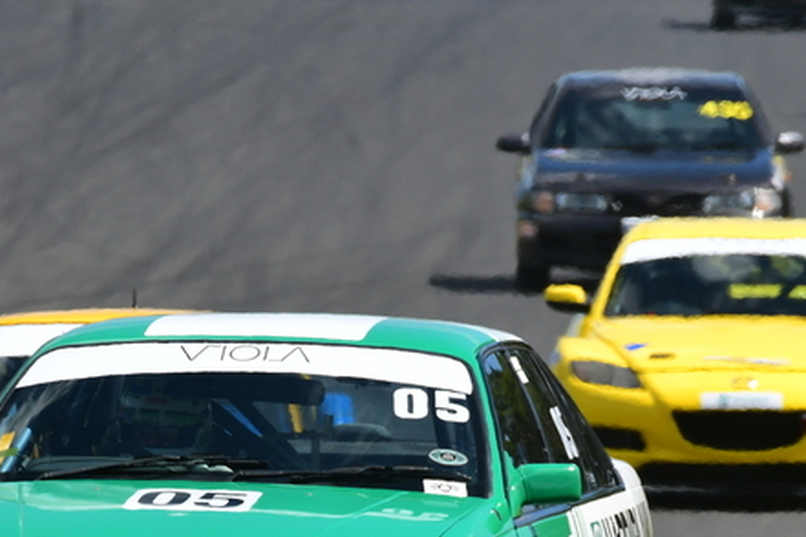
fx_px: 26797
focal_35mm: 1197
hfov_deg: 1.7
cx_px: 272
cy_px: 485
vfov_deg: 1.1
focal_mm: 440
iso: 320
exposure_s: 1/500
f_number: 11
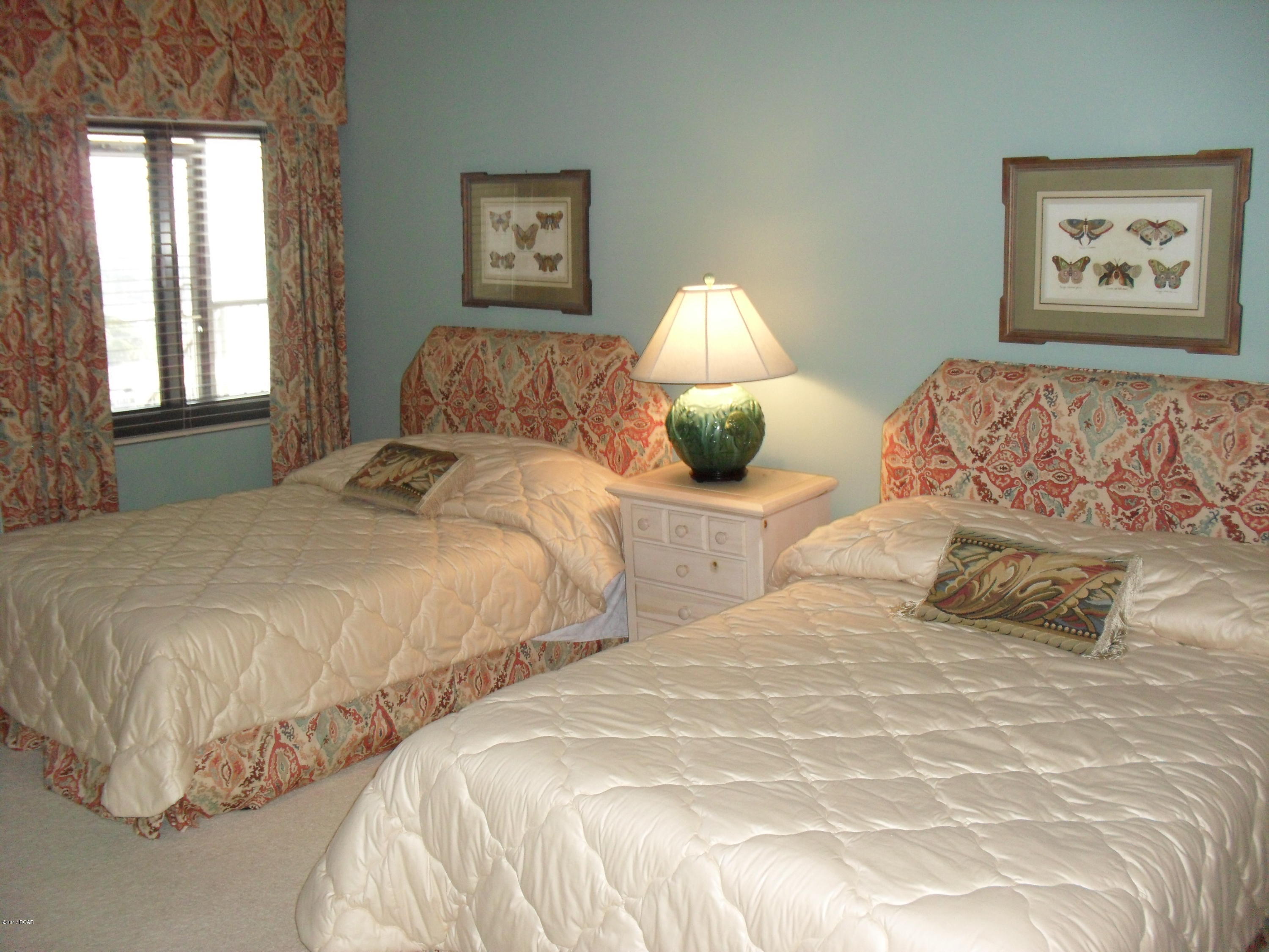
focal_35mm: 35
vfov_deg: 40.7
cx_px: 634
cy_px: 476
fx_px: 1283
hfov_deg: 52.6
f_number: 3.2
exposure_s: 1/45
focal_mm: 6.3
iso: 240
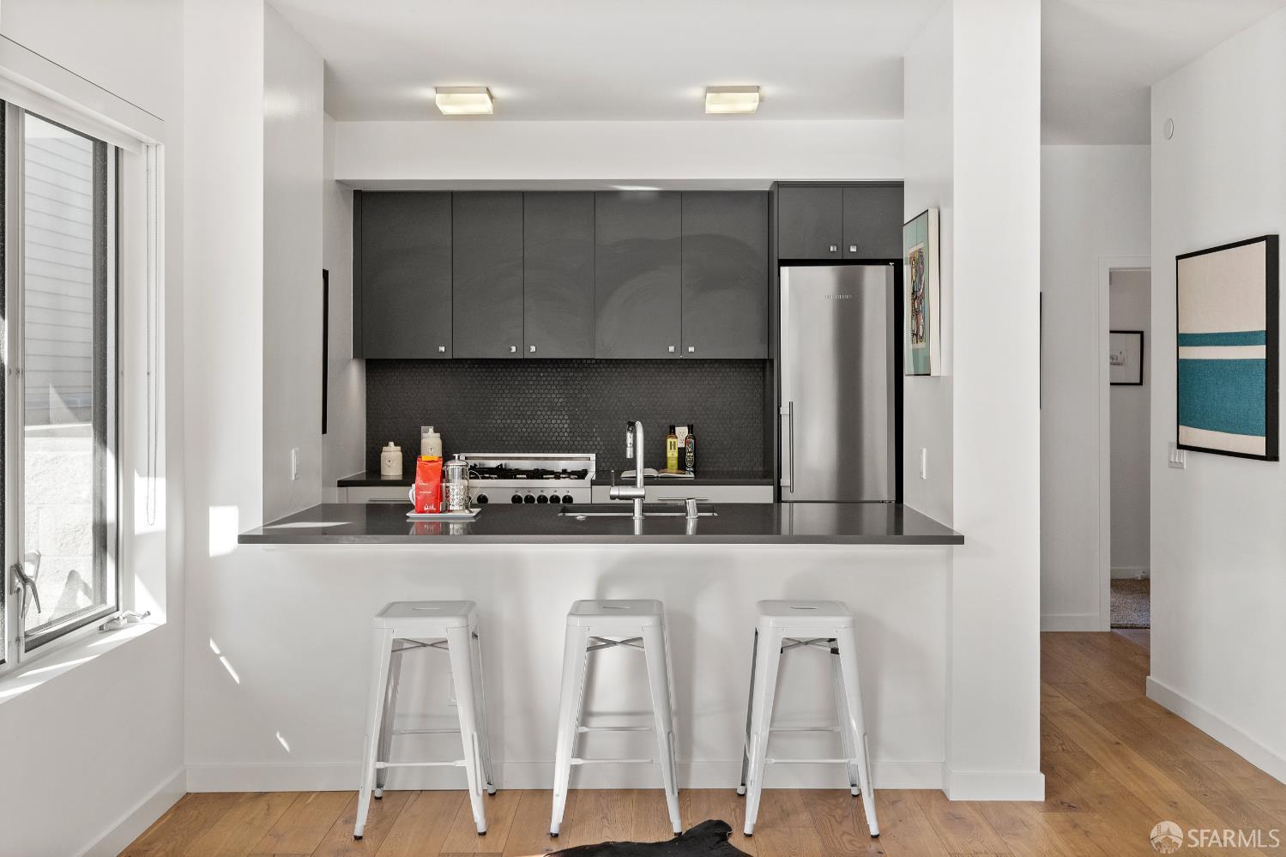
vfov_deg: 36.9
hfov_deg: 53.1
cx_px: 643
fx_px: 1286
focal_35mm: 36
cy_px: 428
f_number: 6.3
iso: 400
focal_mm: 24
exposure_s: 1/30
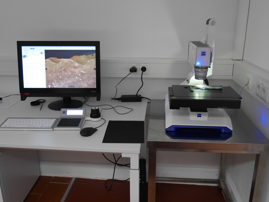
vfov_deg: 39.7
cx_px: 134
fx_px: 280
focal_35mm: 36
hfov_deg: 51.3
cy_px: 101
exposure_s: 1/60
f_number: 4
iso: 1600
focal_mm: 18
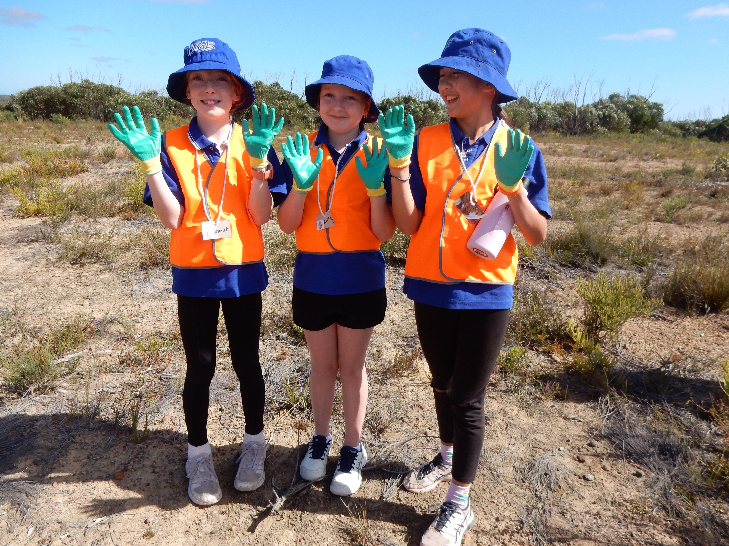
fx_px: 526
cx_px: 364
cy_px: 273
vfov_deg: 54.9
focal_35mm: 25
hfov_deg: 69.4
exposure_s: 1/800
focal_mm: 4.5
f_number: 3.7
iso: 125
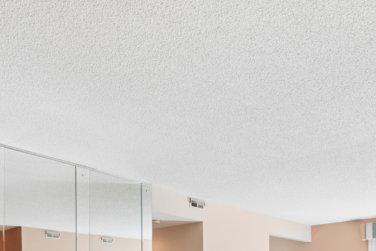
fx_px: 366
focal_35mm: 35
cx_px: 232
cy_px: 287
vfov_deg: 32.5
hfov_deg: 53.9
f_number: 8
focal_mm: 10
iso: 250
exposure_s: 1/40
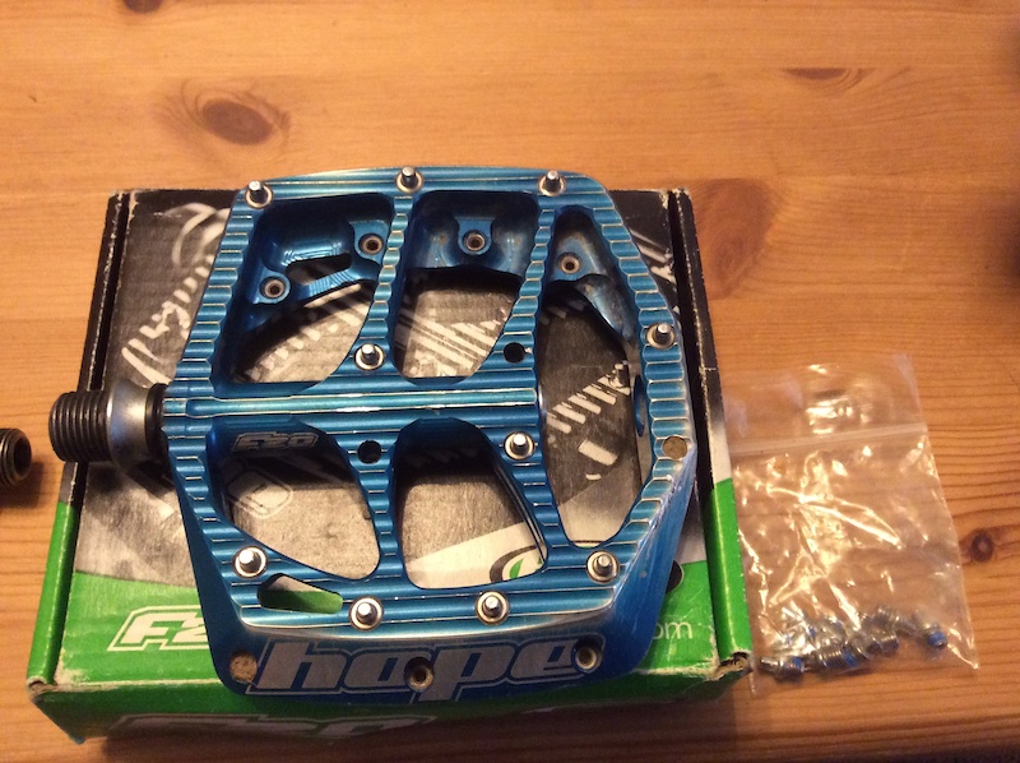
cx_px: 510
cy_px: 382
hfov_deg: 56.9
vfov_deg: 44.1
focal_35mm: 32
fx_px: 942
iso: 320
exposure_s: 1/25
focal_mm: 3.3
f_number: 2.4
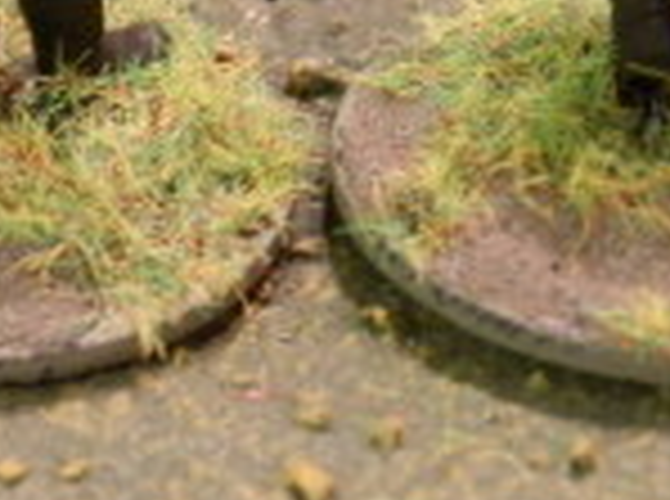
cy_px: 99
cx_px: 27
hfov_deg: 9.0
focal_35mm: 220
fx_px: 4248
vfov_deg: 6.7
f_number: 3.7
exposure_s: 1/8
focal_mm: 10.99
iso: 320
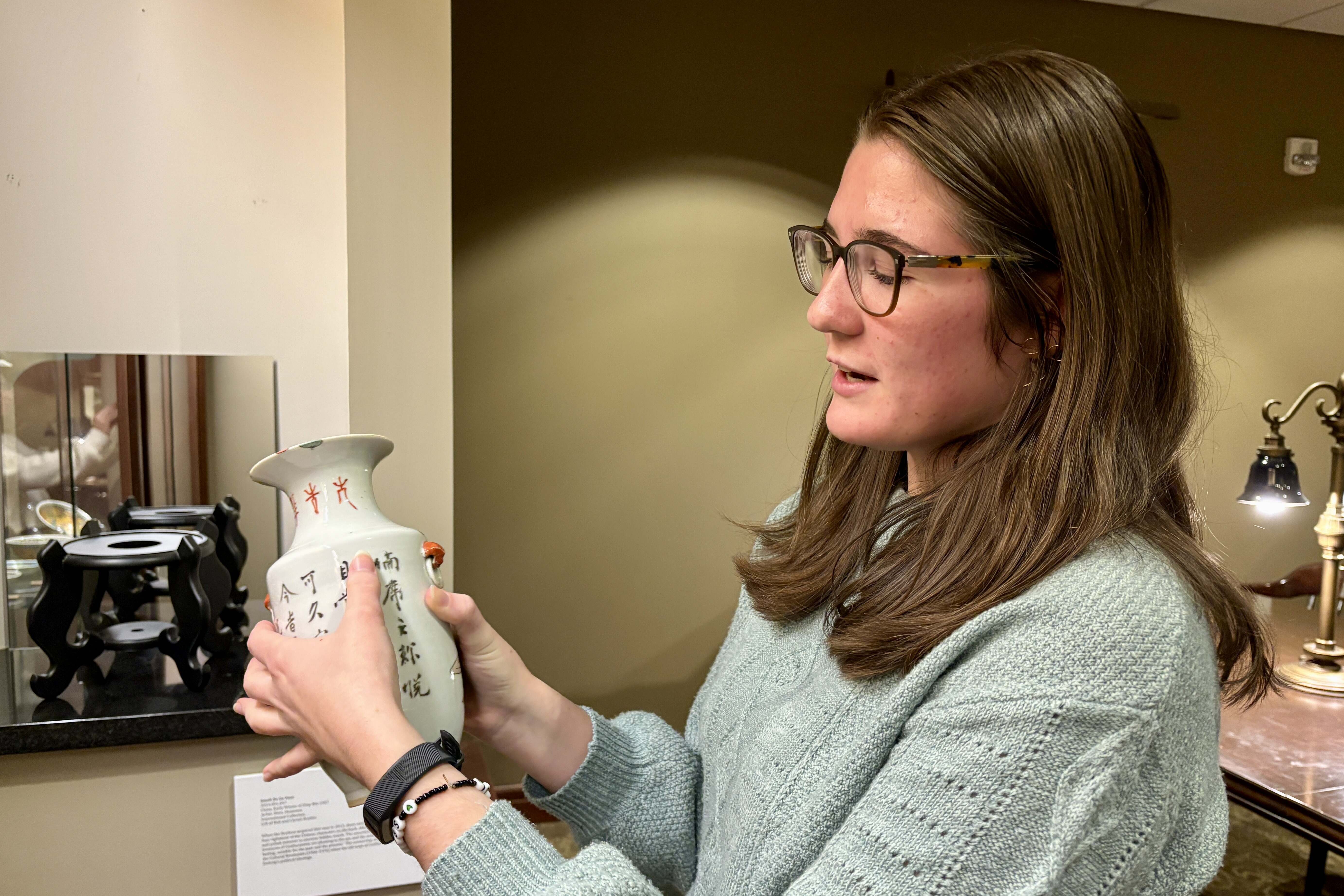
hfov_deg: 65.5
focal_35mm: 28
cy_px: 458
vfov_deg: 46.4
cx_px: 656
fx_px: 1045
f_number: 1.6
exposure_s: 1/60
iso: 250
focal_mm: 5.96
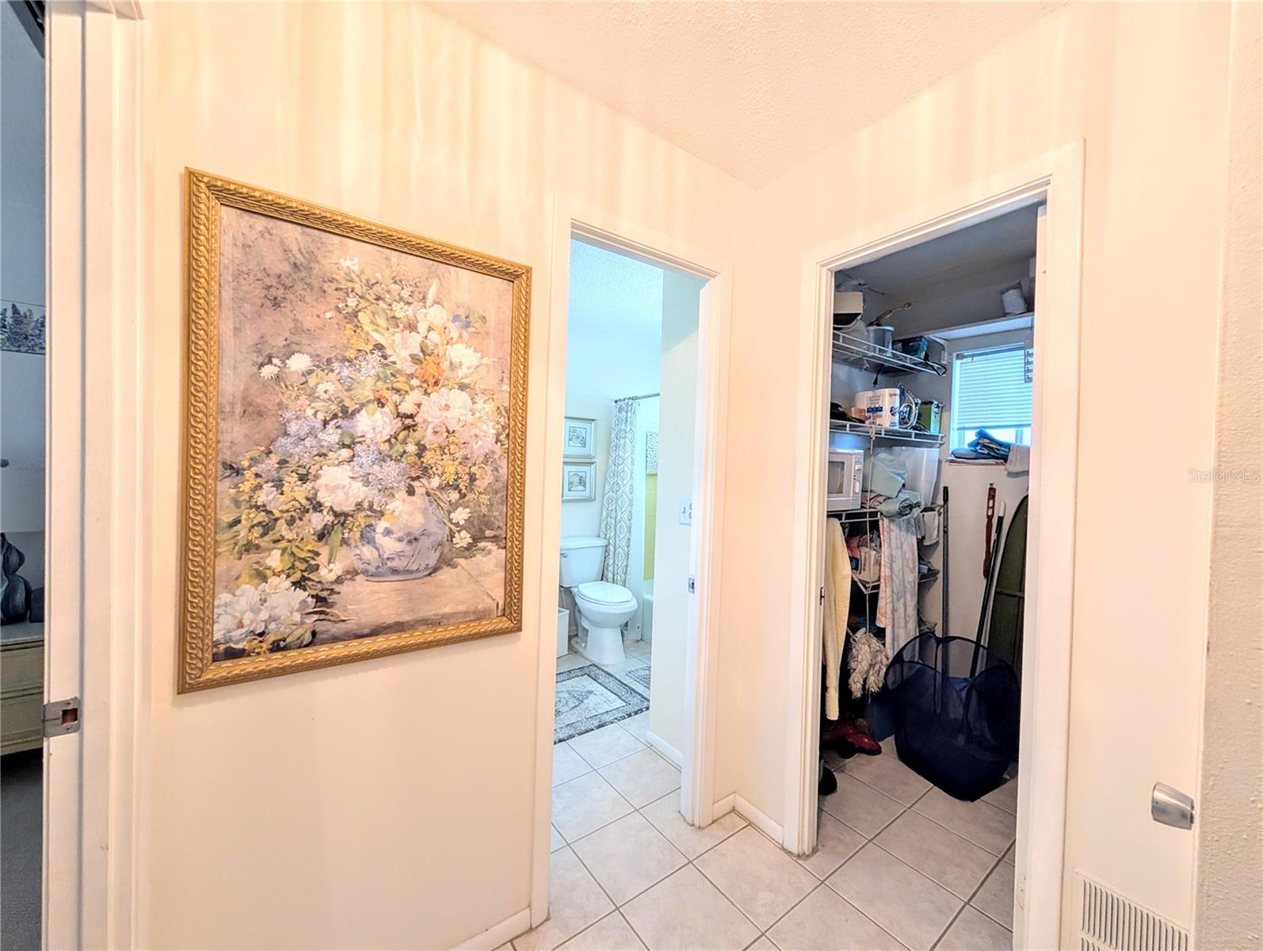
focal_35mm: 12
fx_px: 438
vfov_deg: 94.6
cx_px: 632
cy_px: 476
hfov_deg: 110.5
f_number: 1.7
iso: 246
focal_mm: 2.02
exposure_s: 1/60
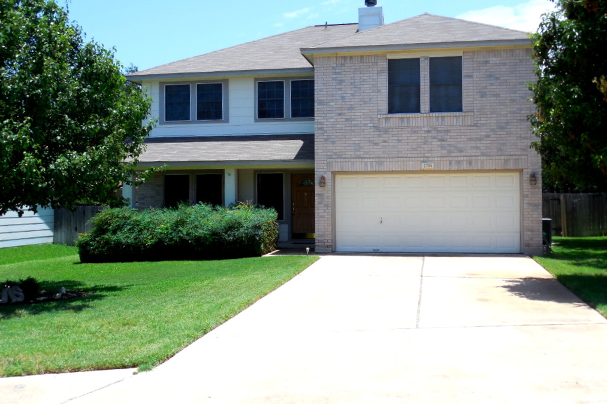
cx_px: 303
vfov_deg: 32.6
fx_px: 691
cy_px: 180
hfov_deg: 47.4
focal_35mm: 41
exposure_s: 1/640
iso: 125
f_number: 3.8
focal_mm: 7
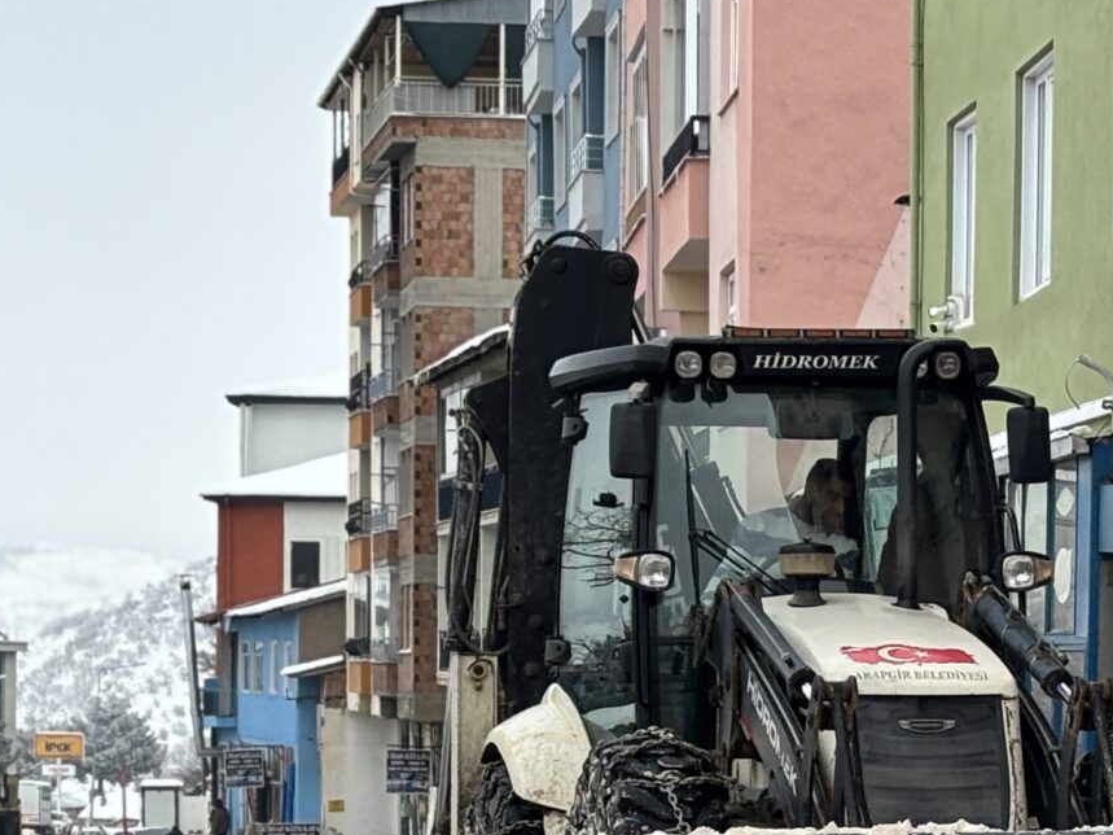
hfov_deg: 12.7
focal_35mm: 155
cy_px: 895
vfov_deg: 9.5
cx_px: 731
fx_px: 4983
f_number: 1.6
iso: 32
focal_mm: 5.96
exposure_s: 1/1751
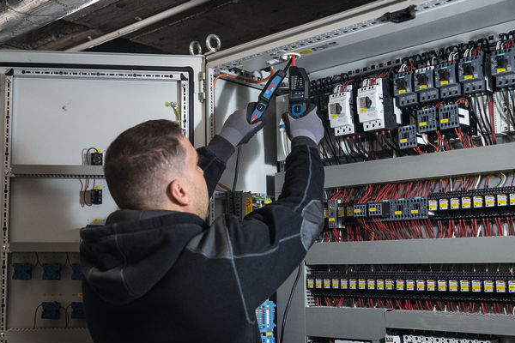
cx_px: 175
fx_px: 687
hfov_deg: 40.6
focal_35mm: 48
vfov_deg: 28.1
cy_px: 193
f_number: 3.2
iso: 1600
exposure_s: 1/80
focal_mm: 36
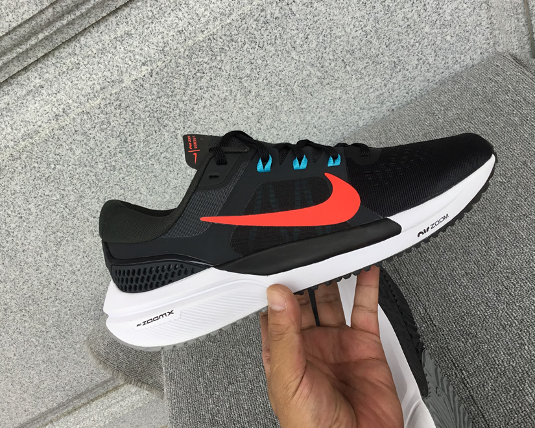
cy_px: 210
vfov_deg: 44.5
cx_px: 271
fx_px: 523
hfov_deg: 54.2
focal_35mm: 33
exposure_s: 1/162
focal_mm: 3.3
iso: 25
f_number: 2.4
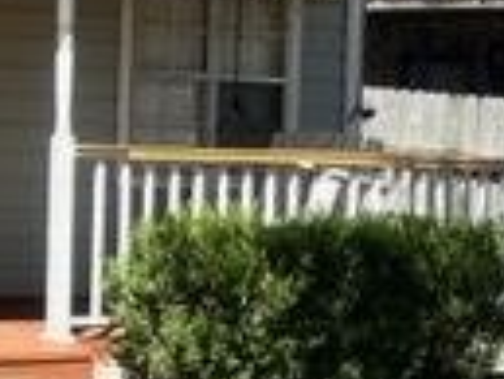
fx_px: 1880
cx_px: -105
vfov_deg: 11.5
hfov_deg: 14.8
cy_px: 129
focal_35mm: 129
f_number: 1.6
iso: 50
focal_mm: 5.1
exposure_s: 1/2825
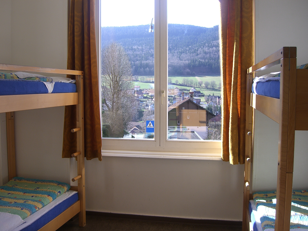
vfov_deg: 37.7
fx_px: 338
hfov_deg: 49.0
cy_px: 116
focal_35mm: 38
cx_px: 154
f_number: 2.8
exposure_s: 1/200
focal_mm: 7.9
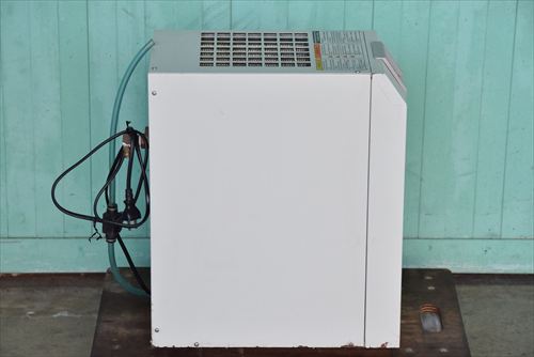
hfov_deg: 17.5
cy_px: 178
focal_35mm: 117
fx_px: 1736
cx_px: 267
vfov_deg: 11.7
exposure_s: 1/200
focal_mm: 78
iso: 1250
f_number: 6.3
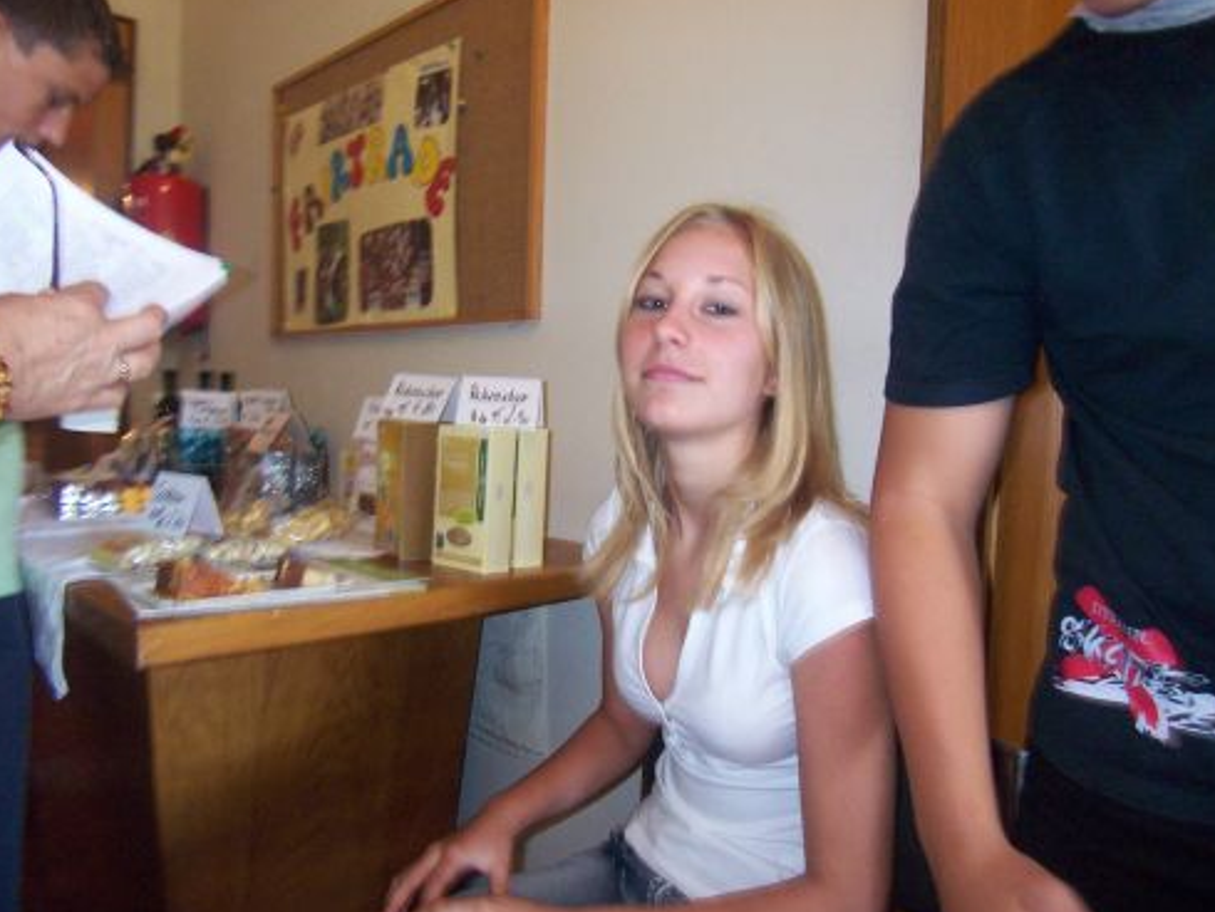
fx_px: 878
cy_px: 481
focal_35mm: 25
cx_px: 634
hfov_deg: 69.3
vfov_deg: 54.9
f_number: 2.8
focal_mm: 3.8
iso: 200
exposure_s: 1/30
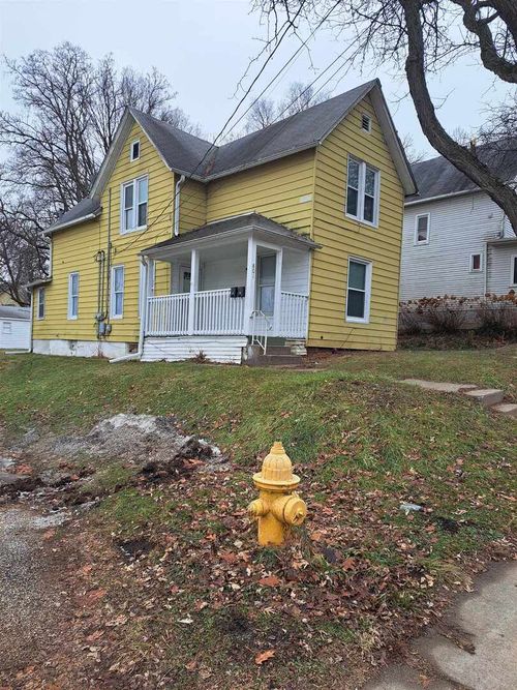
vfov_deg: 71.6
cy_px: 345
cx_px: 258
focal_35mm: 24
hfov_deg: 56.8
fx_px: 478
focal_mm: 5.23
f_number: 1.8
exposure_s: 1/751
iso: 50
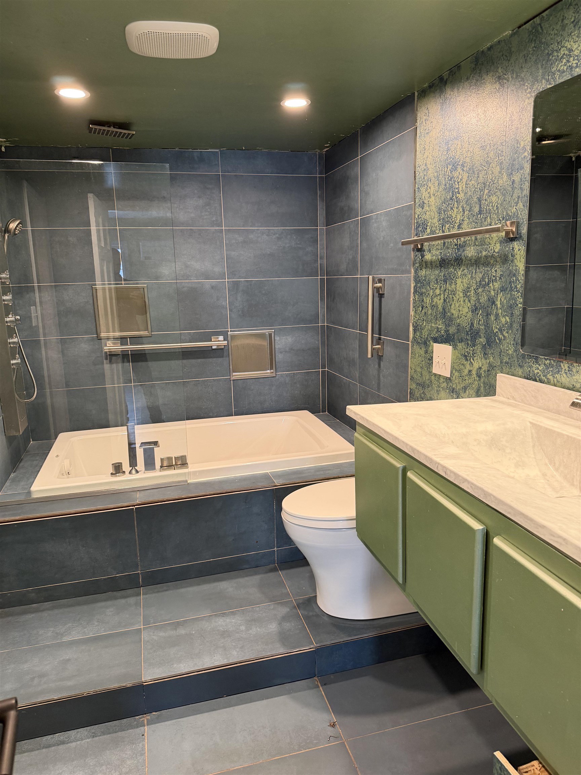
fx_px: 537
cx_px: 290
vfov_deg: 71.6
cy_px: 388
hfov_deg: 56.8
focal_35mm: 24
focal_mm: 6.76
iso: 250
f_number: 1.78
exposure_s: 1/60
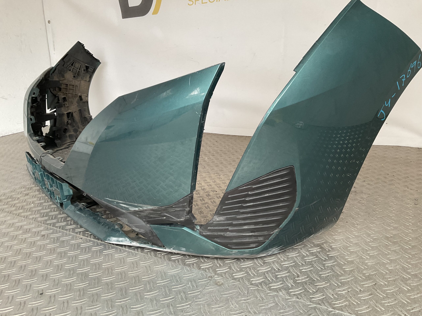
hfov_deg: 61.7
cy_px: 158
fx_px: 354
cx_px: 211
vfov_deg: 48.2
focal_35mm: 29
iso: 50
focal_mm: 3
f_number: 1.8
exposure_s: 1/50
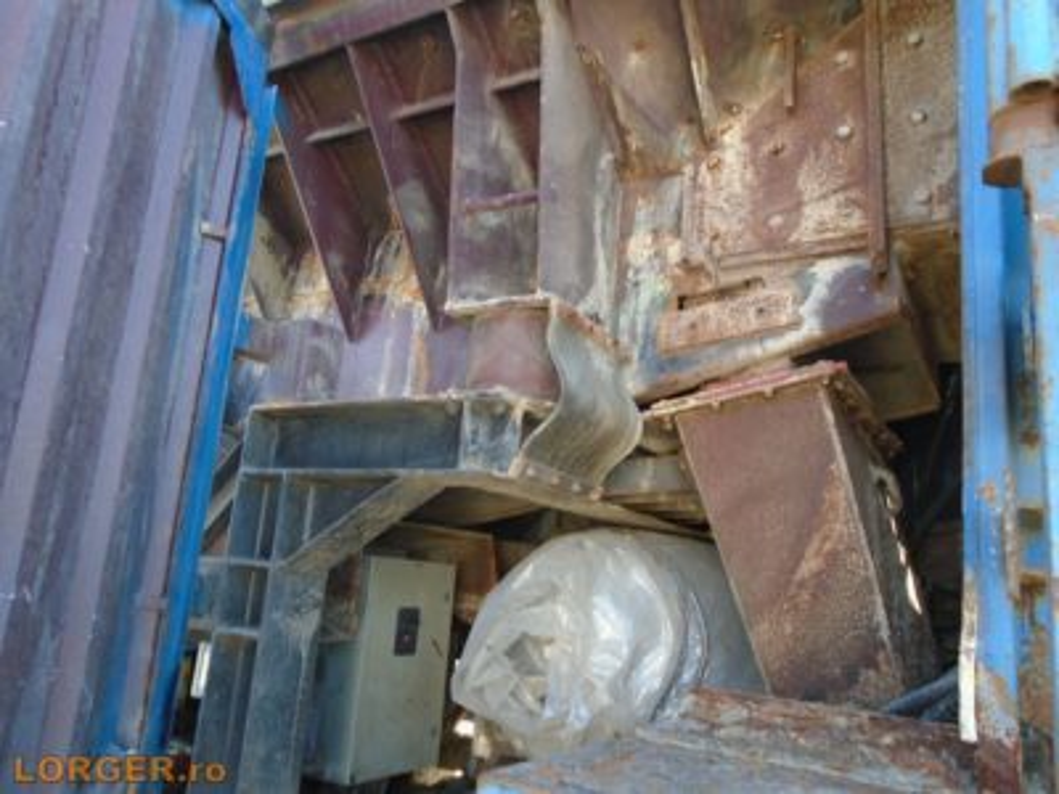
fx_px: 795
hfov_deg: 67.3
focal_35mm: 26
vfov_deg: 53.1
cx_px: 530
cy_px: 397
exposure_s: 1/60
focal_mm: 4.6
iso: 100
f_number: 3.2
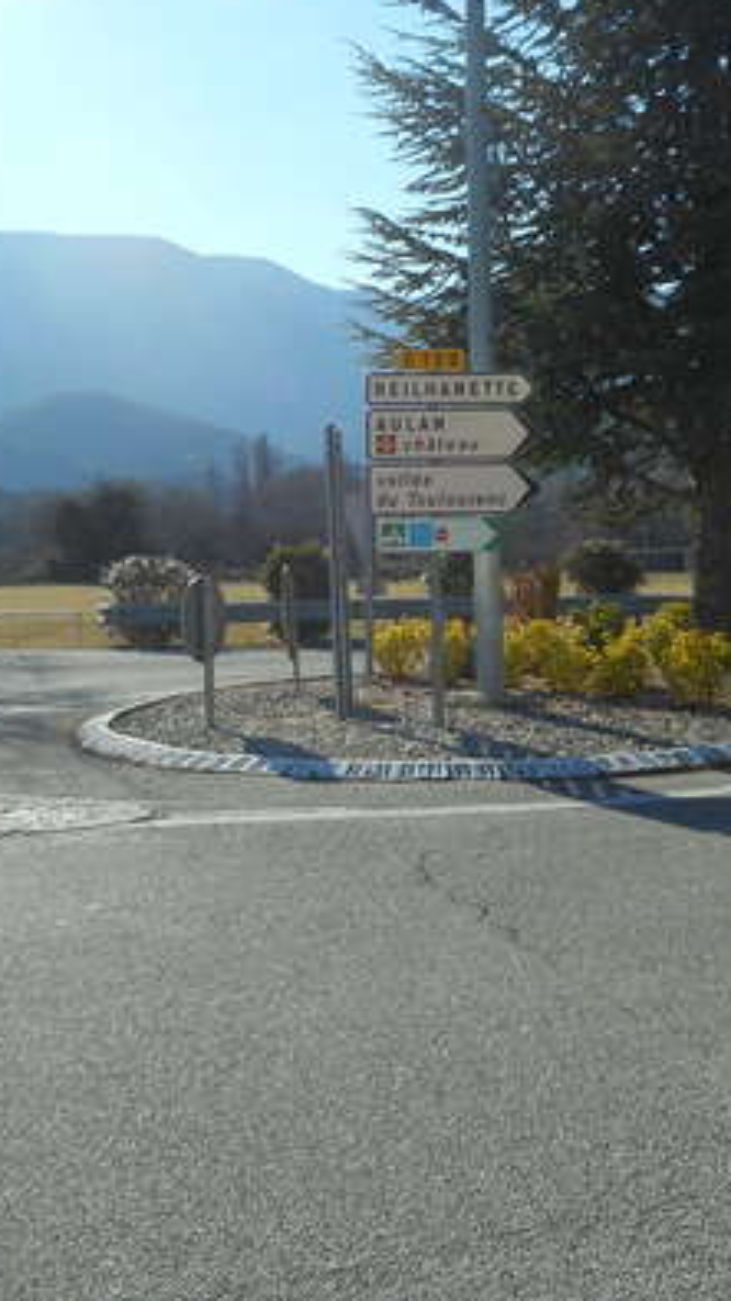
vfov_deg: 42.8
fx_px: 1655
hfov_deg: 24.9
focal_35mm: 48
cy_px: 563
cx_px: 412
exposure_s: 1/800
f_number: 4
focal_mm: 5.2
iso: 80
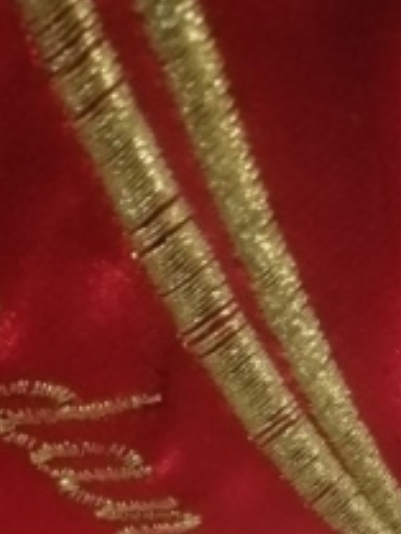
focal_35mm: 102
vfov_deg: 16.9
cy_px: 867
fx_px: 1574
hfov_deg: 14.5
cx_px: 112
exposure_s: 1/50
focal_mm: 3.96
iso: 640
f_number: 1.8
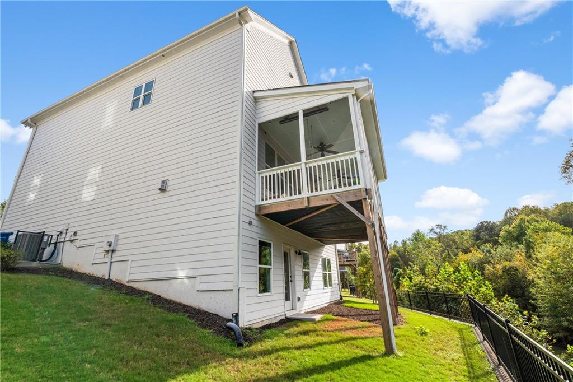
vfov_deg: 72.0
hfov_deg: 95.0
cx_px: 286
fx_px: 263
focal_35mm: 16
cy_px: 191
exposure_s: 1/1600
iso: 1250
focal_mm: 16.5
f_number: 10
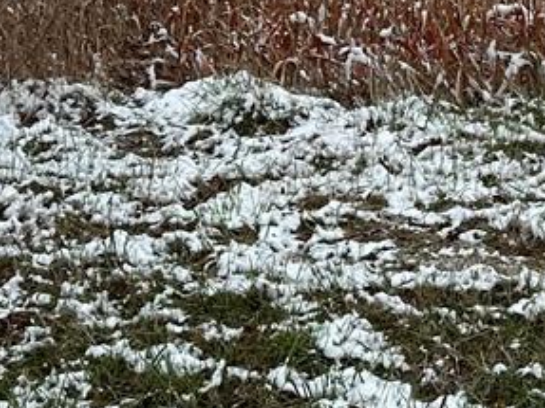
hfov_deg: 13.9
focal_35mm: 134
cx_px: 809
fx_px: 2109
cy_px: -116
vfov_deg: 10.8
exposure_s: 1/2155
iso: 80
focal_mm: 6.86
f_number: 1.78
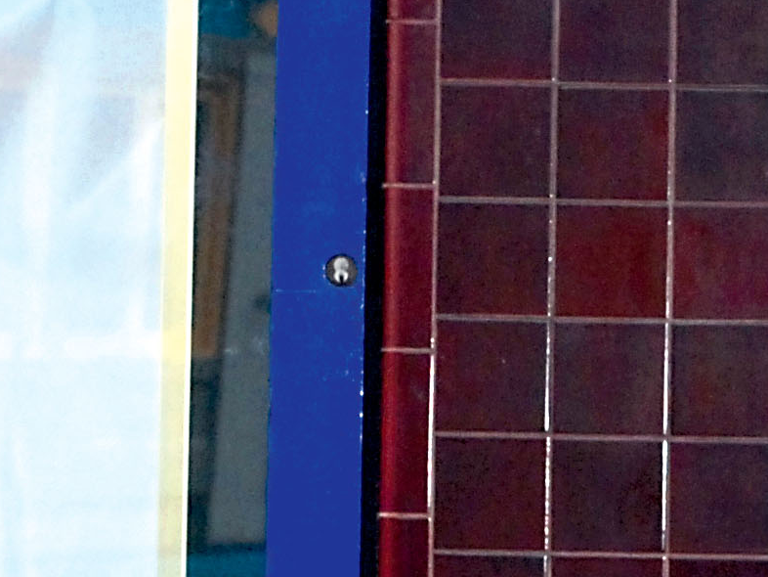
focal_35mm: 128
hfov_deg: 14.3
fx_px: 2841
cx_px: 1176
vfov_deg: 11.5
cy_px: 499
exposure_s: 1/60
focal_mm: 18
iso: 800
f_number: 5.6
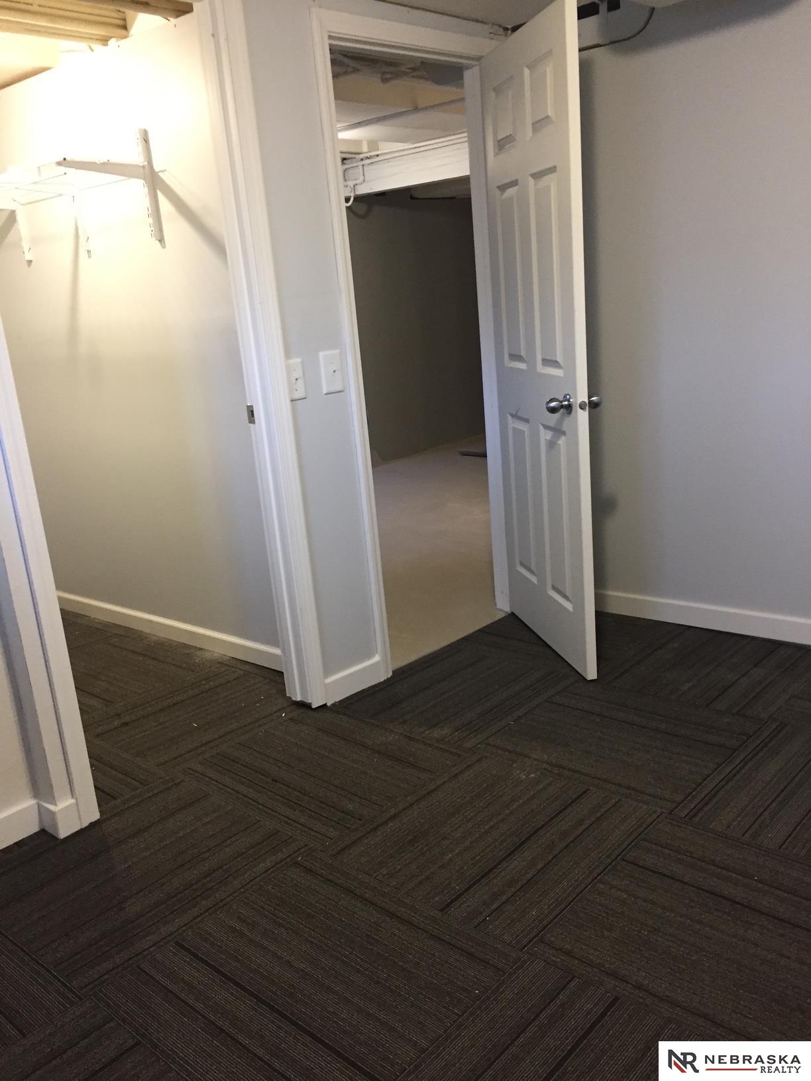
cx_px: 406
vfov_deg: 61.7
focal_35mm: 29
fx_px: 906
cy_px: 540
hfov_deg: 48.2
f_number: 2.2
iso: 160
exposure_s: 1/30
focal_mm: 4.15
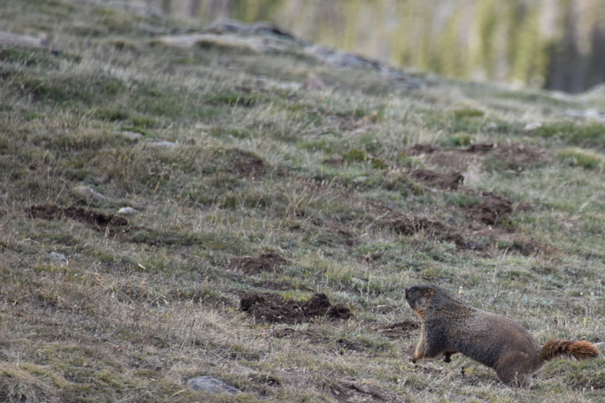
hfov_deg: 3.7
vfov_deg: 2.5
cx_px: 557
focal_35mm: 559
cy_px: 297
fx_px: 9394
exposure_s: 1/640
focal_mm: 300
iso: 560
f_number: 5.6
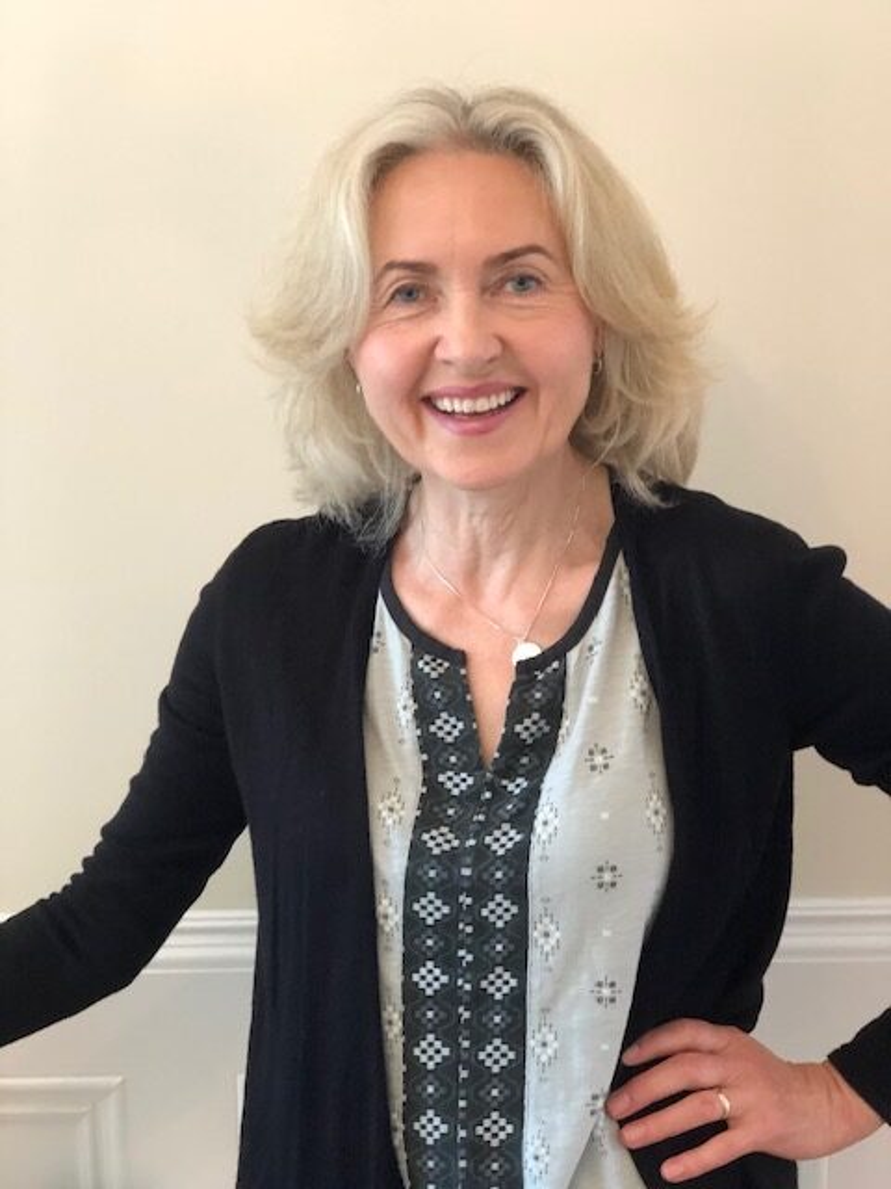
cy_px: 594
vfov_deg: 33.8
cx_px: 446
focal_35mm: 57
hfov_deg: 25.7
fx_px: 1956
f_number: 2.8
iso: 320
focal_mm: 6.6
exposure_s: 1/60
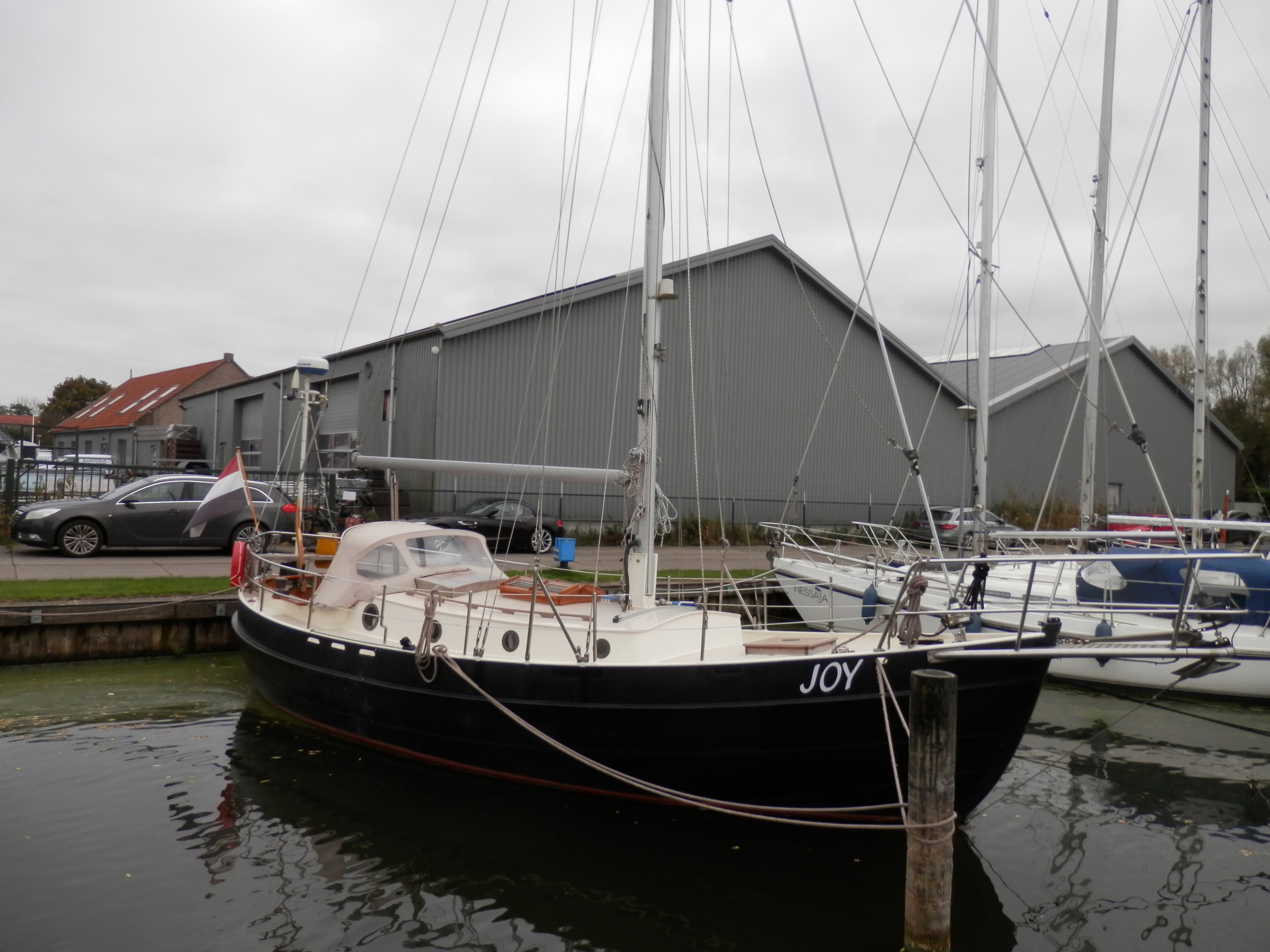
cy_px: 476
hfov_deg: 69.4
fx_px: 917
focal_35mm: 25
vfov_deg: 54.9
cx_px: 635
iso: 80
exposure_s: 1/400
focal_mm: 4.5
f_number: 3
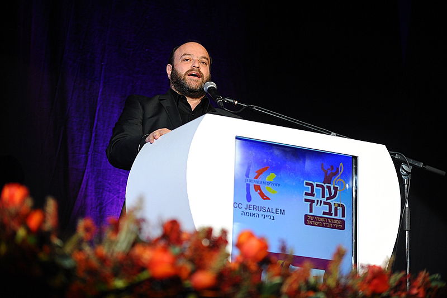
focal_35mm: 110
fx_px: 1365
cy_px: 149
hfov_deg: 18.6
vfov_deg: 12.4
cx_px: 224
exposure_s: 1/400
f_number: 2.8
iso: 1600
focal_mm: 110
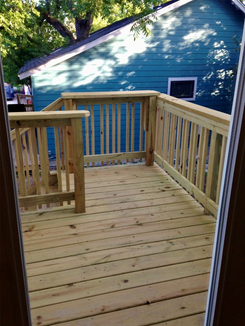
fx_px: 311
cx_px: 122
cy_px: 163
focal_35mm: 33
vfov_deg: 55.4
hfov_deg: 42.9
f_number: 2.4
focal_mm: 4.12
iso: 50
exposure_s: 1/60
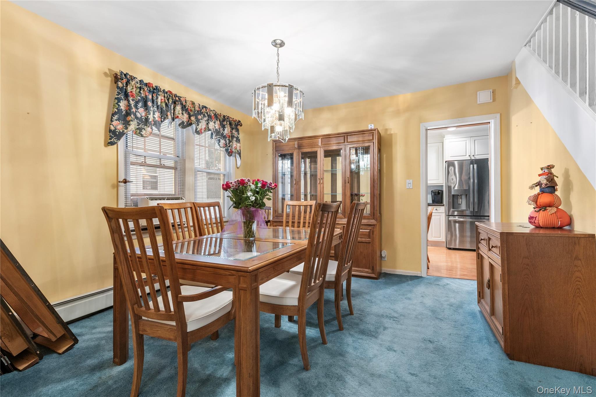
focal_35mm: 15
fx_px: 248
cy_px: 198
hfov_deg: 100.4
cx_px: 298
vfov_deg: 77.2
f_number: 8
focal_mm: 15
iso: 640
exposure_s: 1/2.5
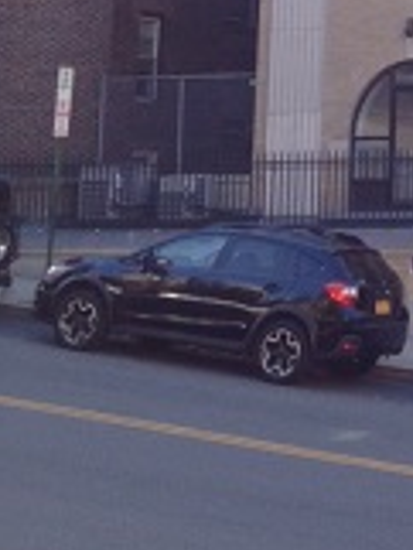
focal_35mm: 125
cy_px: -268
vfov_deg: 14.7
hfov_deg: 11.1
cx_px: 729
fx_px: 1986
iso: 50
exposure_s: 1/254
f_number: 2.4
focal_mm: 4.28
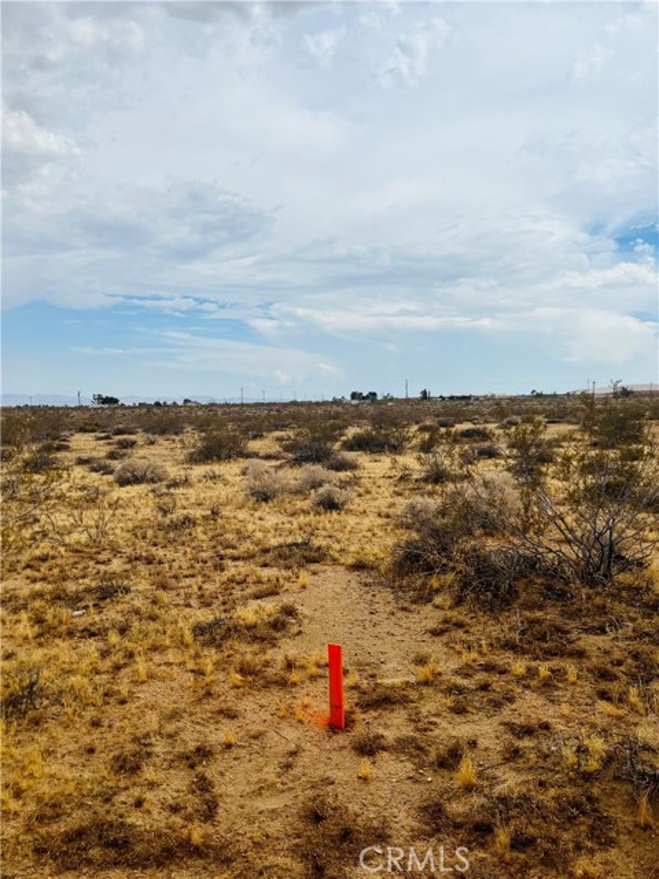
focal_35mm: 26
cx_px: 330
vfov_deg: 67.3
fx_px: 660
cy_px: 440
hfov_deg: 53.1
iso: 50
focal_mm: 5.7
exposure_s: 1/6211
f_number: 1.5
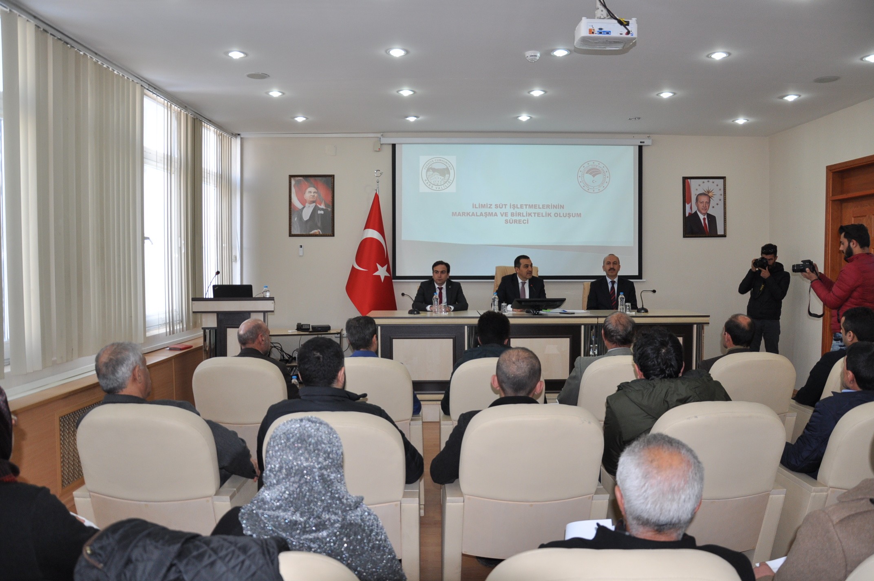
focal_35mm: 27
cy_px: 290
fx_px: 655
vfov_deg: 47.8
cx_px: 437
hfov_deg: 67.4
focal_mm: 18
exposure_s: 1/125
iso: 450
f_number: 3.5
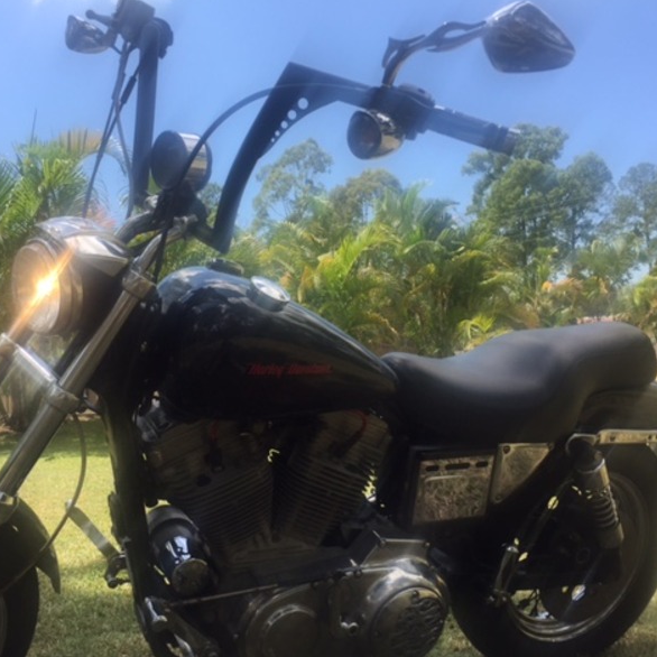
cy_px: 330
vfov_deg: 47.2
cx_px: 290
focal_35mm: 35
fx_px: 752
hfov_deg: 47.1
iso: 32
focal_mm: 4.15
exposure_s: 1/1236
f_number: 2.2
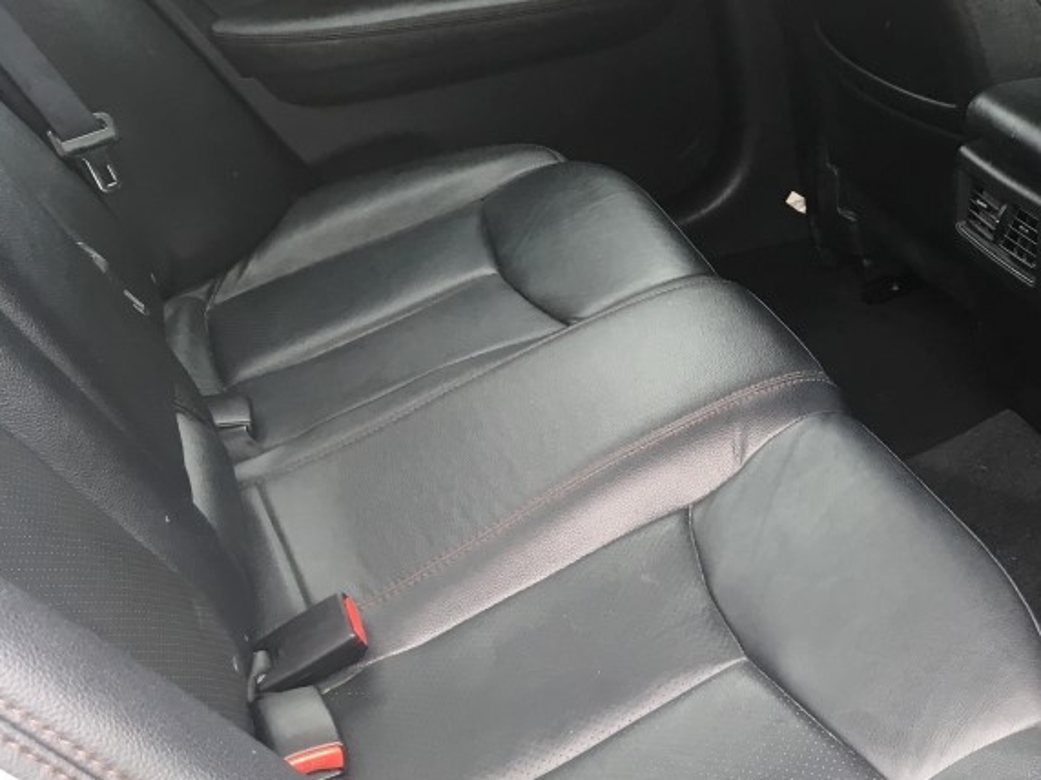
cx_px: 924
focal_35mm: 52
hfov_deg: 34.9
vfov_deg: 27.8
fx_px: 1563
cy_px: 233
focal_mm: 4.15
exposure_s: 1/30
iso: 25
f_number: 2.2
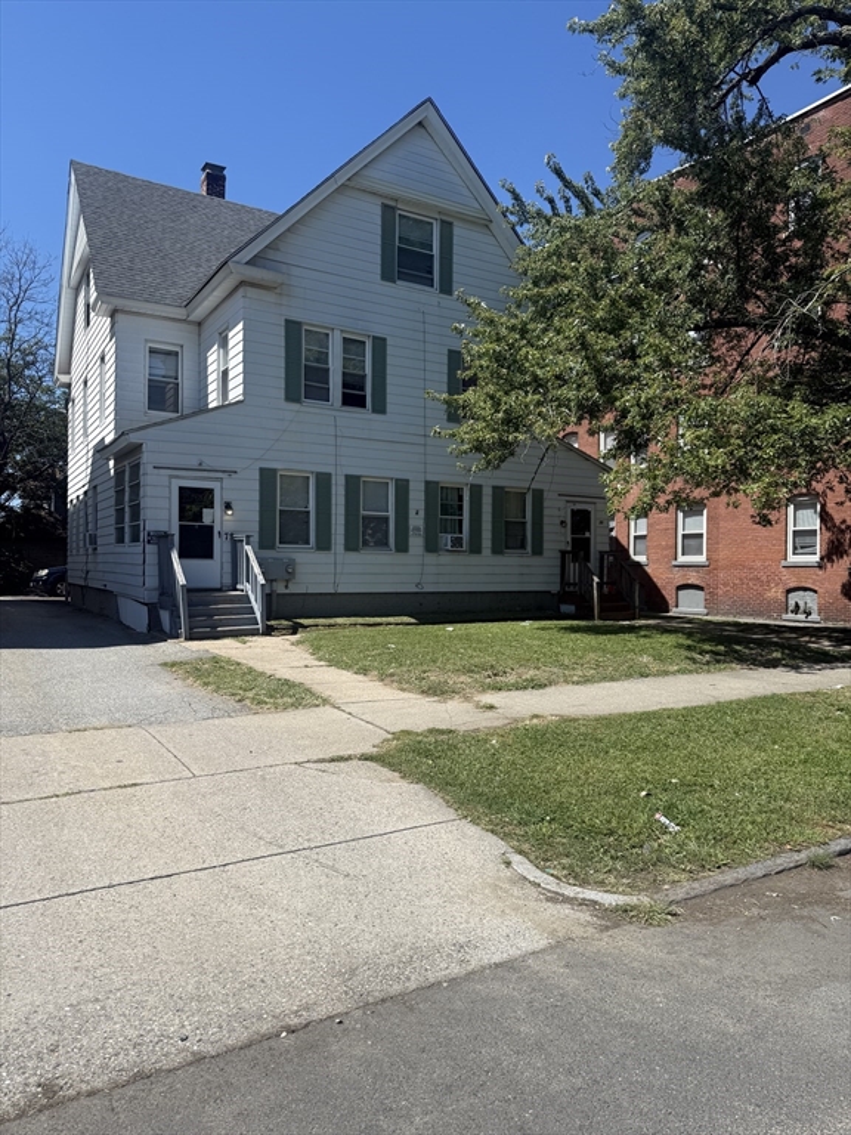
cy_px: 568
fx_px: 787
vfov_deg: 71.6
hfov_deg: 56.8
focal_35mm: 24
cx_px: 426
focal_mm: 6.76
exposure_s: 1/4405
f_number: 1.78
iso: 80
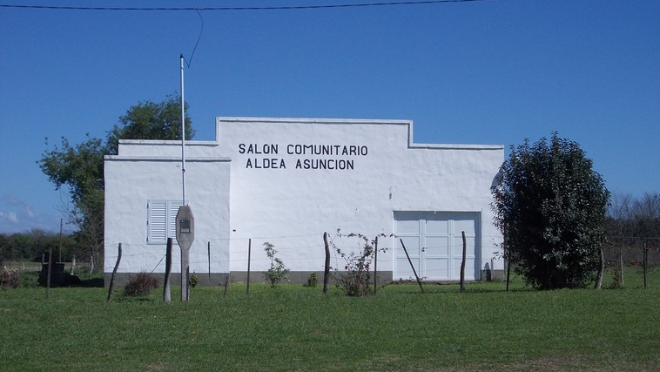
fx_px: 1155
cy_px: 227
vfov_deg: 18.3
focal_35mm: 66
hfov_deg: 31.9
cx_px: 331
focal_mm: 8.5
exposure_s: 1/400
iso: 80
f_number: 8
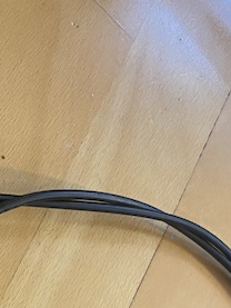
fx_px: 667
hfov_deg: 19.0
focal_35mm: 75
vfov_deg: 23.7
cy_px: 368
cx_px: -7
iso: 500
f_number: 1.8
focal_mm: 4.25
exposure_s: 1/40
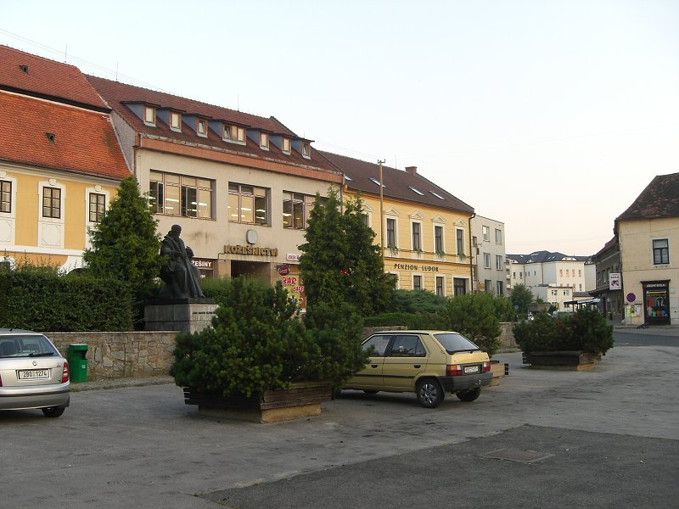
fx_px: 745
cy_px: 254
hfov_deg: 49.0
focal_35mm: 38
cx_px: 340
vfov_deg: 37.7
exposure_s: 1/80
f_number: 3.1
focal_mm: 6.3
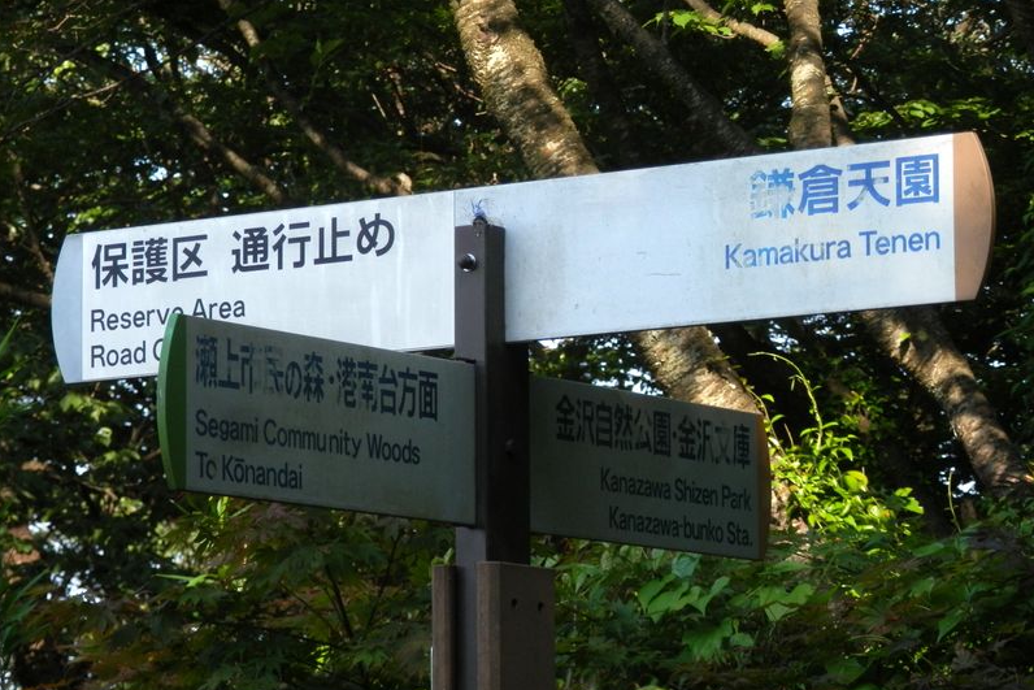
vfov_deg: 8.5
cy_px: 387
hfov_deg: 12.8
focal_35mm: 161
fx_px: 4625
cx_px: 516
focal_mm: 27.5
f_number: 5.5
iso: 100
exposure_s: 1/160
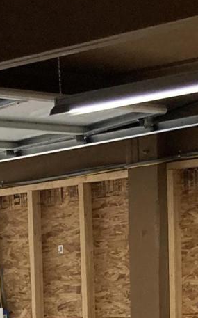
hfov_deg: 9.7
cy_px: 519
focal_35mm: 130
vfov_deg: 14.6
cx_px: -109
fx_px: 1124
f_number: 1.8
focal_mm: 3.99
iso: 125
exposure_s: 1/60
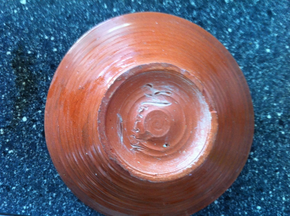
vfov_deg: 40.6
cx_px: 145
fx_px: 293
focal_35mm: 35
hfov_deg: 52.7
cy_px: 108
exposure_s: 1/15
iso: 200
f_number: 2.8
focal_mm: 3.85
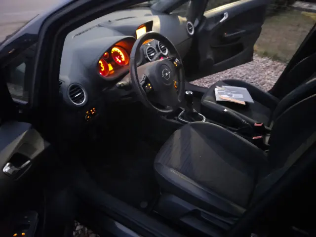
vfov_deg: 54.9
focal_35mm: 25
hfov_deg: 69.4
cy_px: 118
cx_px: 158
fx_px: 228
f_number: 2
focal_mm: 4.6
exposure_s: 1/10
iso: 2000
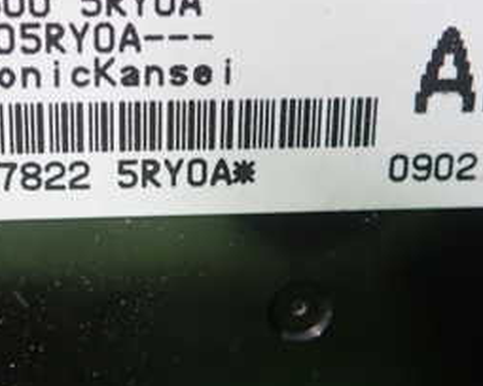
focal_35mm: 69
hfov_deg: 27.2
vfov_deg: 22.1
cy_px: 157
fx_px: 986
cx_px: 131
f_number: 2.3
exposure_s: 1/60
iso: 800
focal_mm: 5.5
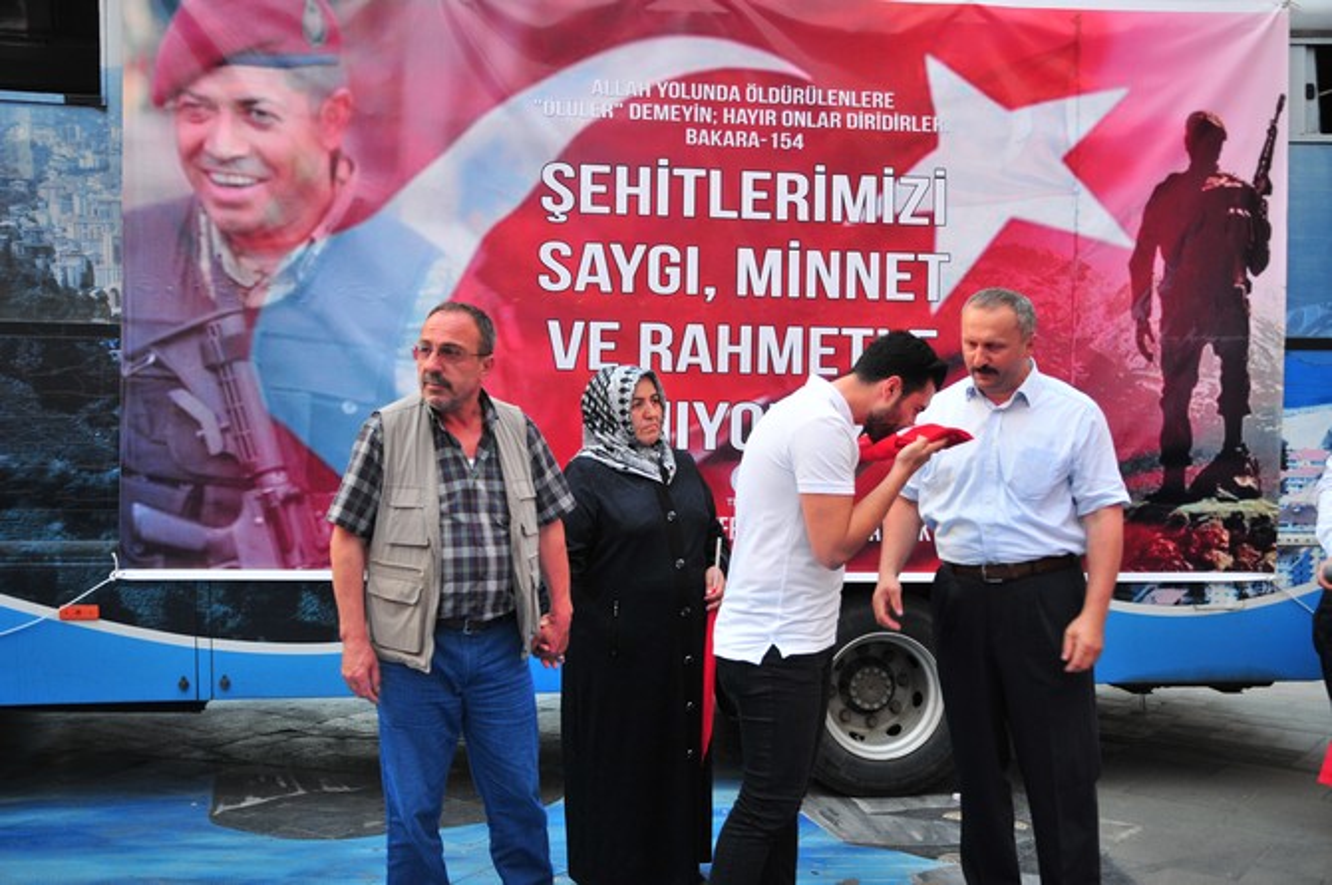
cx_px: 666
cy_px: 442
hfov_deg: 46.4
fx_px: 1552
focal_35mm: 42
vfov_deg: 31.8
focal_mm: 28
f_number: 5
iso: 500
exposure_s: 1/50
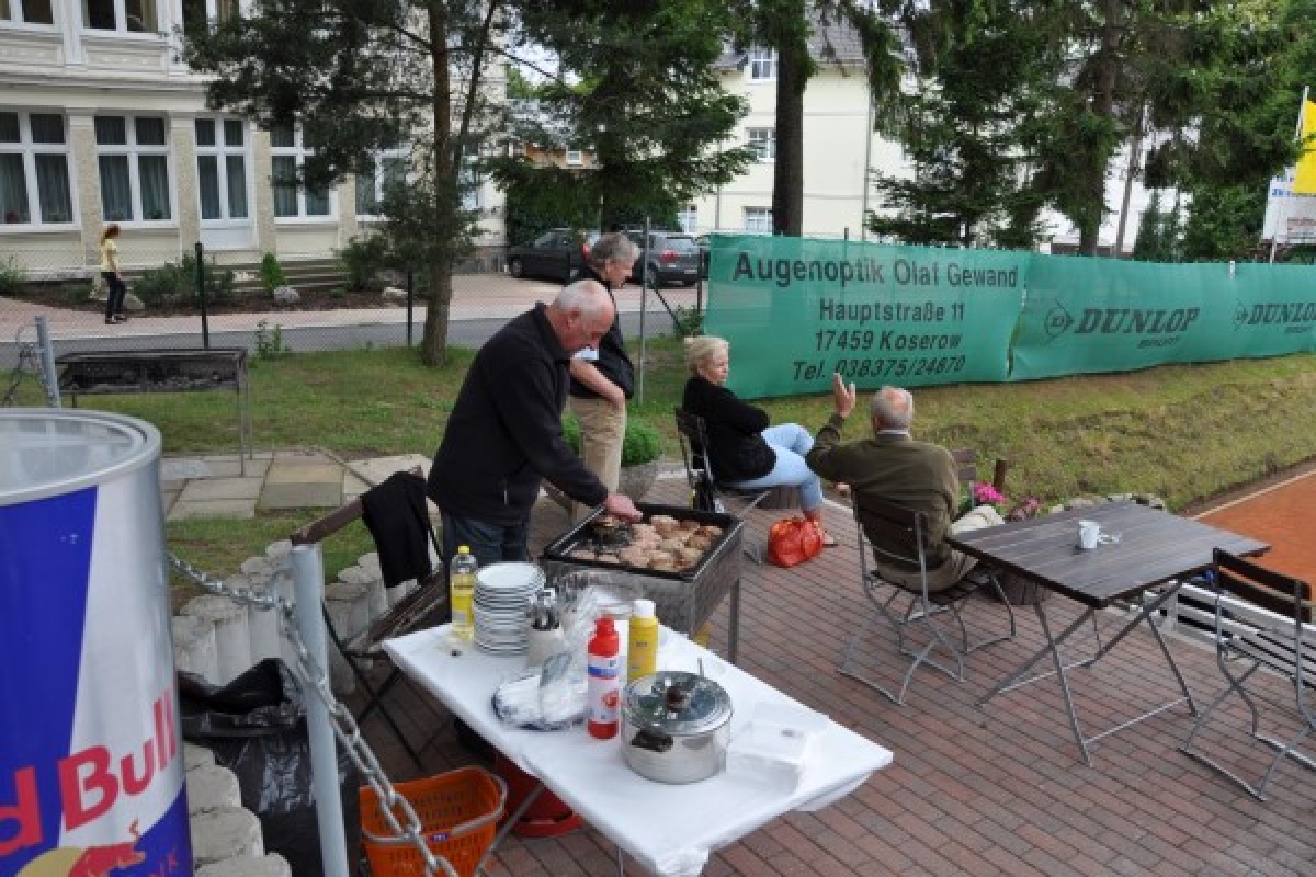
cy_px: 438
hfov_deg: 67.4
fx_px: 987
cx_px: 658
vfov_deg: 47.9
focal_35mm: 27
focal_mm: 18
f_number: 7.1
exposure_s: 1/200
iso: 200
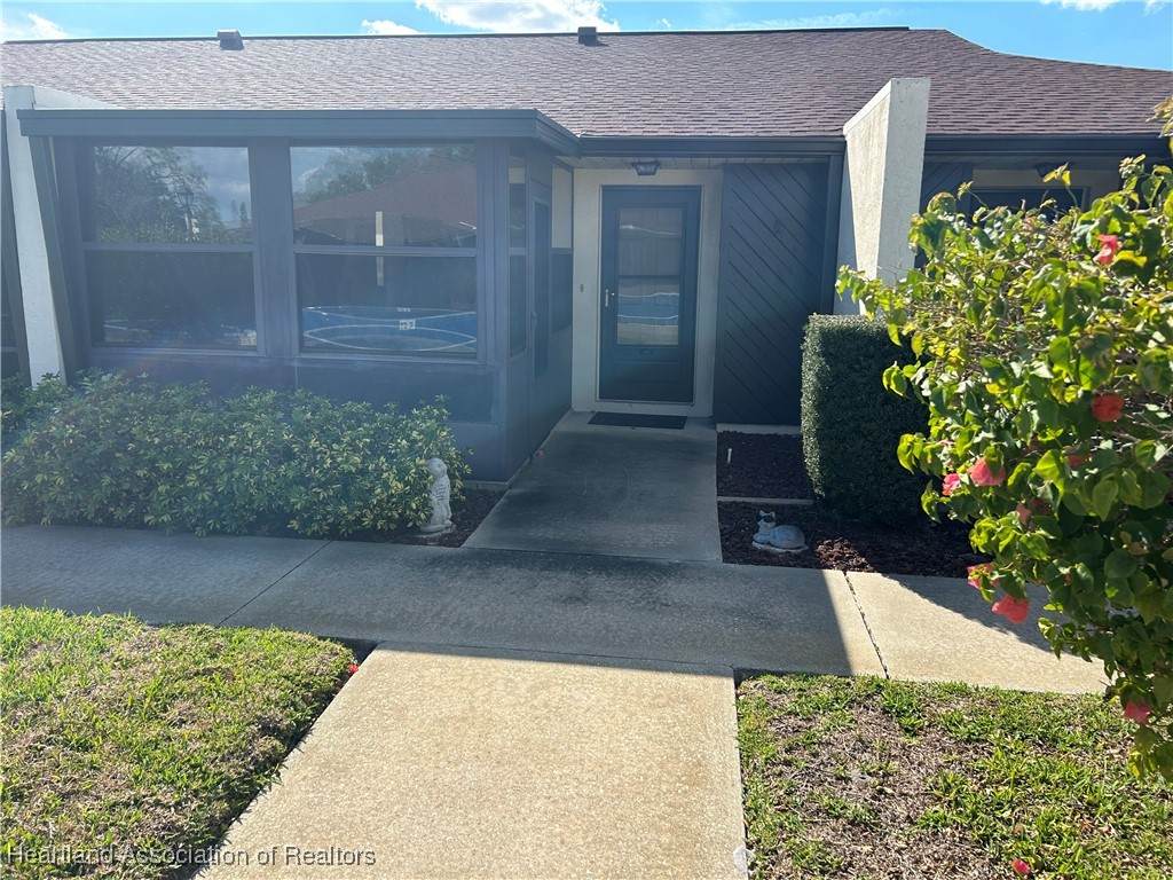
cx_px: 586
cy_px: 440
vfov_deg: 53.1
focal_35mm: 26
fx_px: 881
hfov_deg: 67.3
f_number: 1.5
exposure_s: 1/2404
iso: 50
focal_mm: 5.7
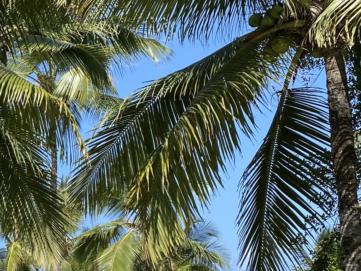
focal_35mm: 78
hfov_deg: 22.3
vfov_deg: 18.7
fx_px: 813
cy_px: 230
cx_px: -114
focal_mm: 4.25
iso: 32
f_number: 1.8
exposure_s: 1/1608
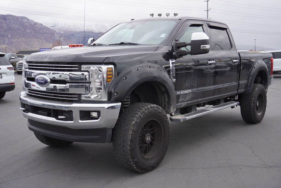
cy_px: 94
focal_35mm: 40
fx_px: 316
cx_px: 140
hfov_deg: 47.9
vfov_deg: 33.1
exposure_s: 1/60
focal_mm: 27
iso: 125
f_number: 4.5
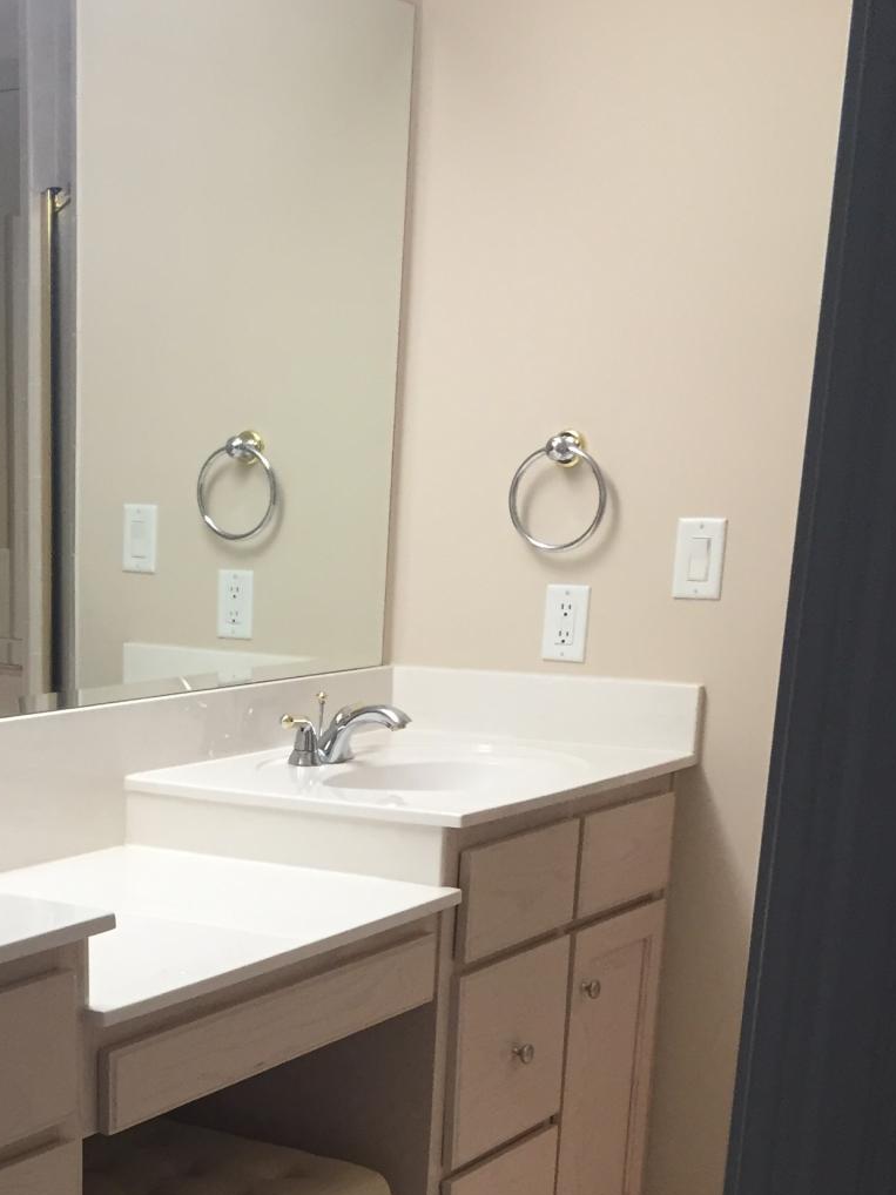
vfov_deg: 32.2
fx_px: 1968
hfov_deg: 25.0
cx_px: 120
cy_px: 1060
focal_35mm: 57
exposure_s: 1/30
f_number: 2.2
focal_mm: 4.15
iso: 50
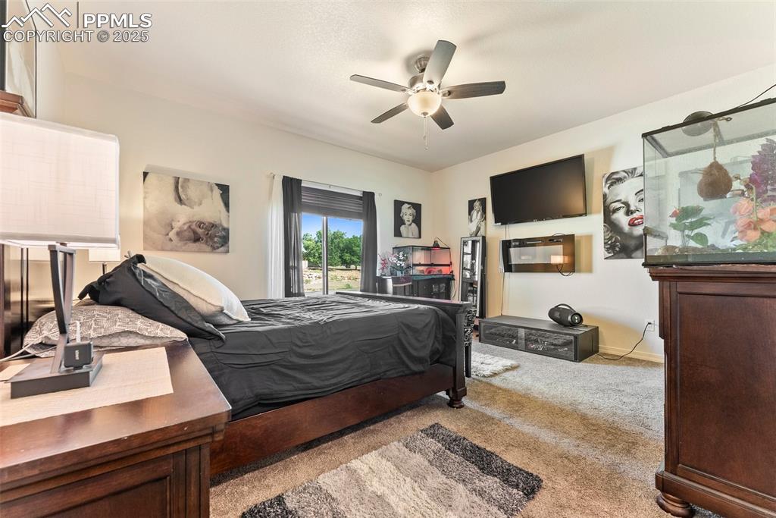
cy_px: 259
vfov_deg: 81.2
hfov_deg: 104.2
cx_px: 388
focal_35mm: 14
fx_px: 302
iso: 400
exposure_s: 1/1.67
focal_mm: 14
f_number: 9
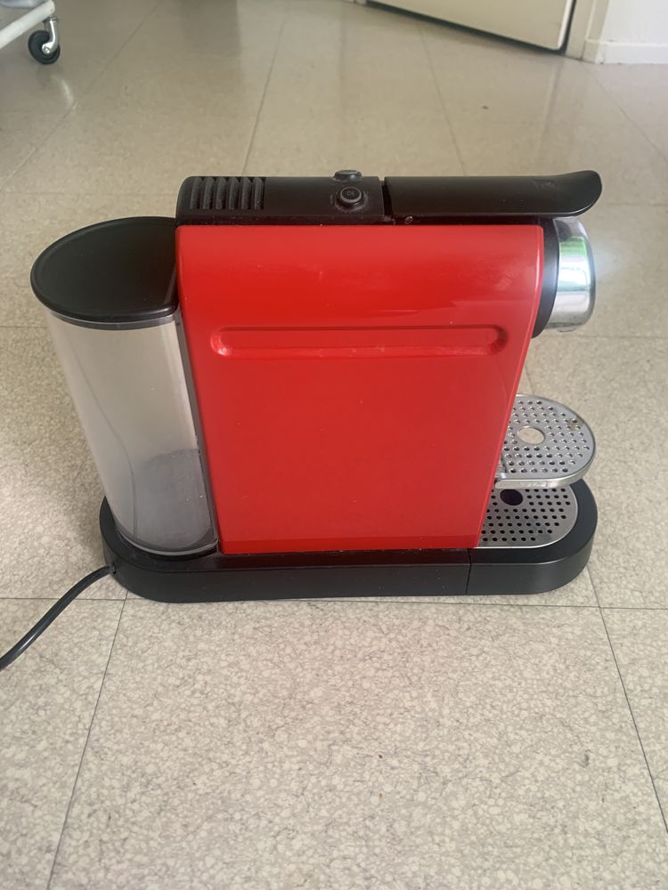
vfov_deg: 67.3
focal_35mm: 26
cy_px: 445
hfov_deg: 53.1
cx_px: 334
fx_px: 669
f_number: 1.8
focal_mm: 4.25
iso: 100
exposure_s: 1/112
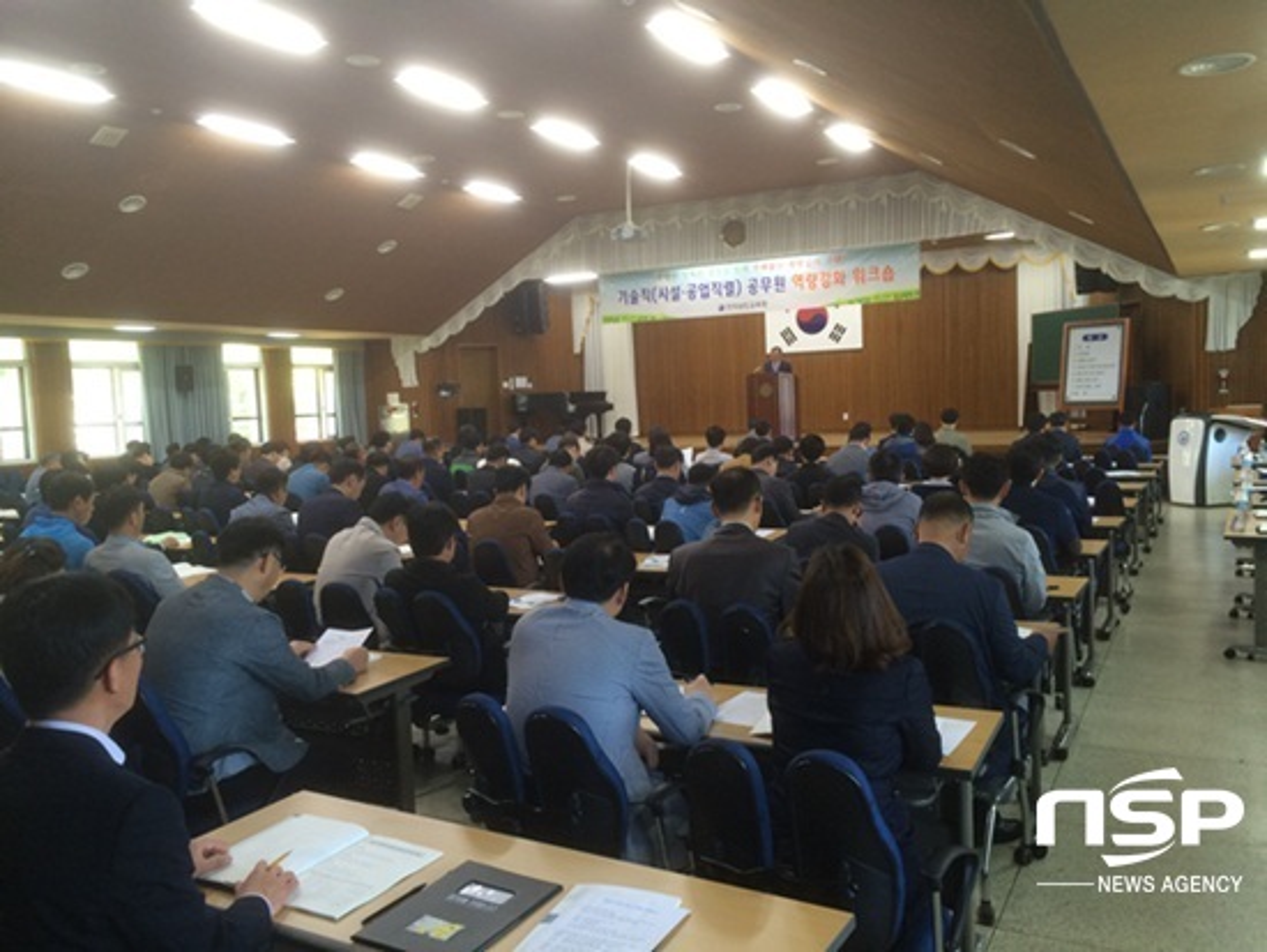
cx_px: 634
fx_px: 1062
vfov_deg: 48.3
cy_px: 476
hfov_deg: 61.6
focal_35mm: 29
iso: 64
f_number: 2.2
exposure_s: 1/30
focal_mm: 4.15
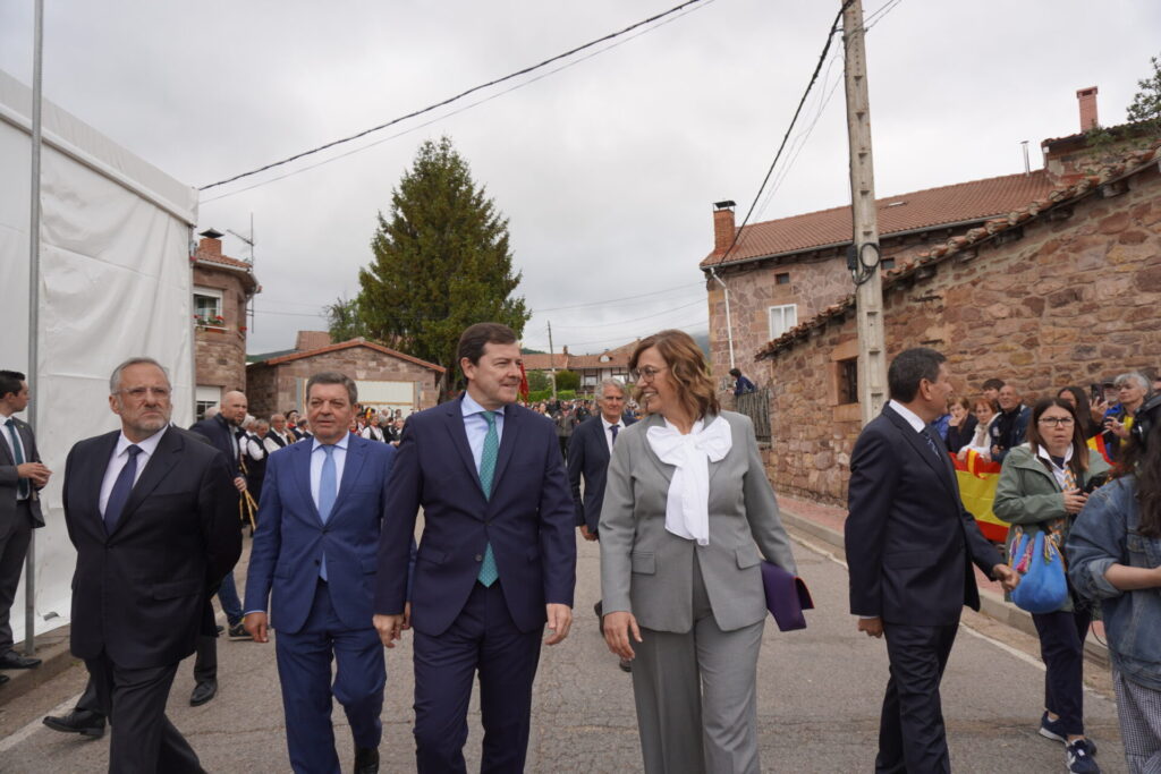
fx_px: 774
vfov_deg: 53.1
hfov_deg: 73.7
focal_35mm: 24
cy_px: 387
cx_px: 580
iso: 100
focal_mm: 16
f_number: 4.5
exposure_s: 1/500
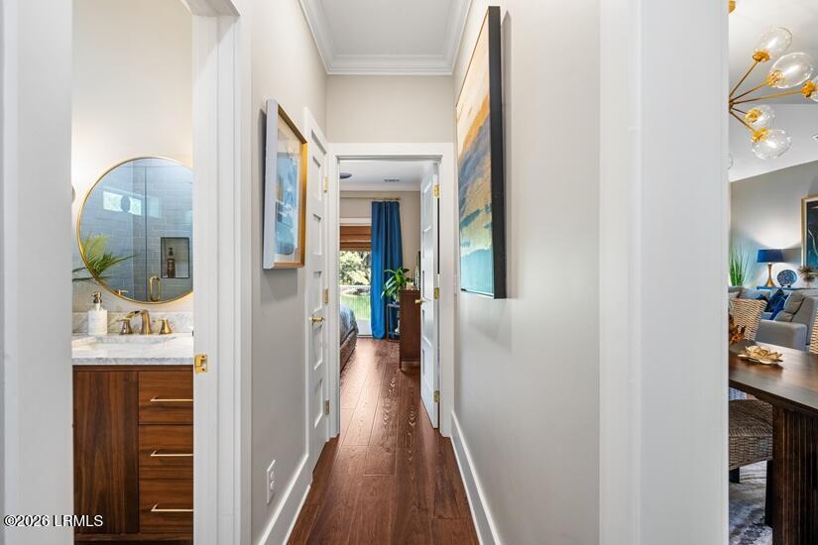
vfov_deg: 70.4
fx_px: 386
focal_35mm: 17
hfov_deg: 93.3
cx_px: 409
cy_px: 272
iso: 400
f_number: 8
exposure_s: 1/6
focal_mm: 17
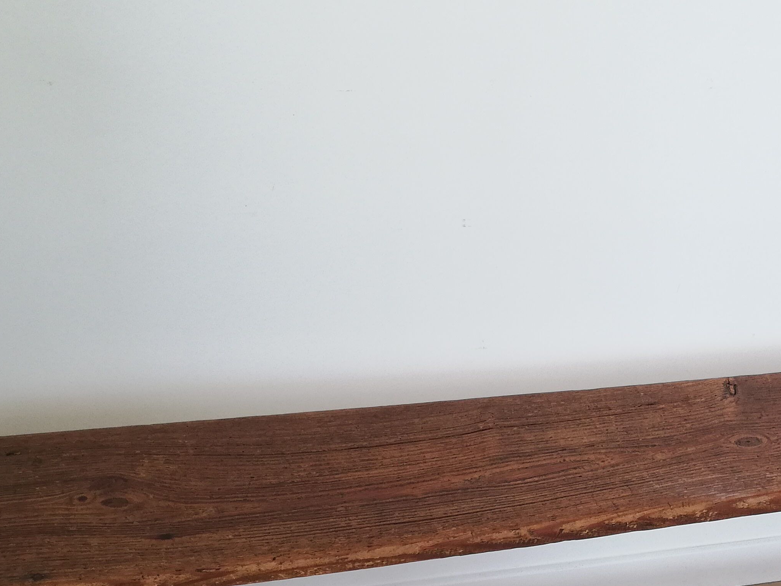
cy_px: 541
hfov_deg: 31.8
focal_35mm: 59
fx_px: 1331
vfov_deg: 24.0
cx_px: 624
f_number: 2.2
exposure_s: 1/50
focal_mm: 3.81
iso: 64
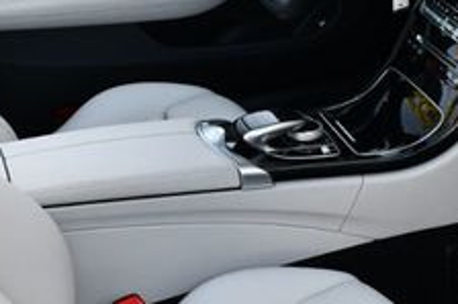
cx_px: 178
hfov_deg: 19.8
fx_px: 1309
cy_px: 234
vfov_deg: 13.2
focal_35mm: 103
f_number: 5
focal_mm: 18
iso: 400
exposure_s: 1/250
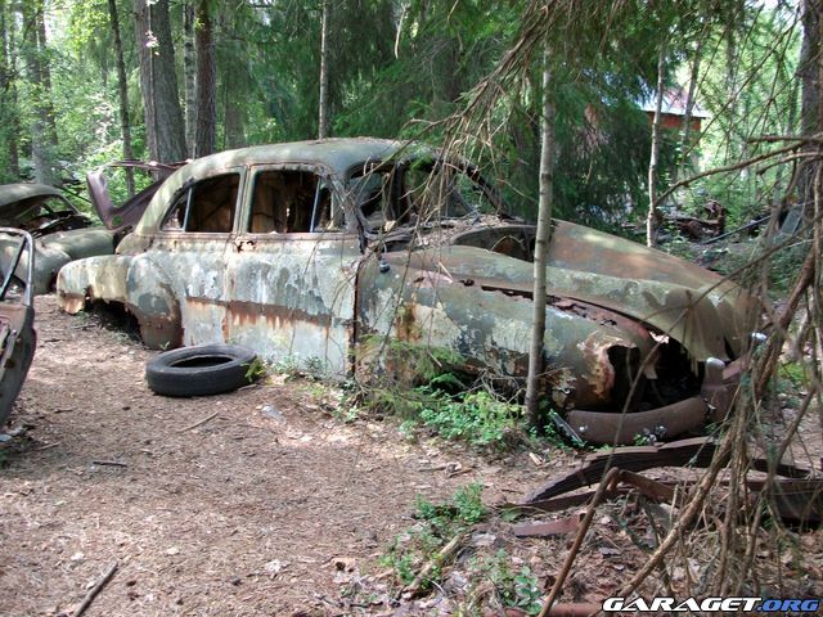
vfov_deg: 44.2
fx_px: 761
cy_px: 308
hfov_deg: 56.8
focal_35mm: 32
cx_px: 412
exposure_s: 1/40
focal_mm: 5.7
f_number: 2.9
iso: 94
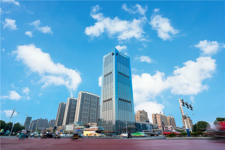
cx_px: 112
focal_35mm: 17
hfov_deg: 93.3
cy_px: 75
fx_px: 106
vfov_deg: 70.4
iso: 50
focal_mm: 17
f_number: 10
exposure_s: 1/10
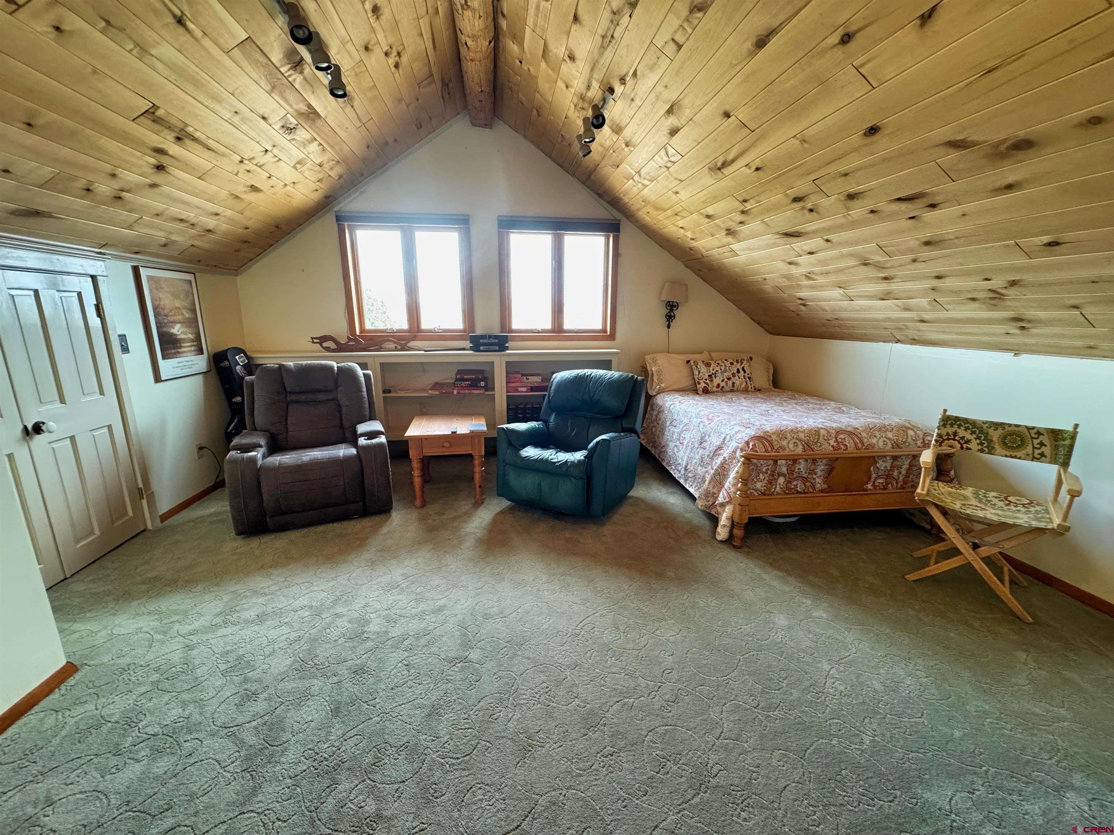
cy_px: 418
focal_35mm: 14
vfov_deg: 85.7
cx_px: 557
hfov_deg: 102.1
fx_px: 451
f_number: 2.2
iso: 320
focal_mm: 2.22
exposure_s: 1/60
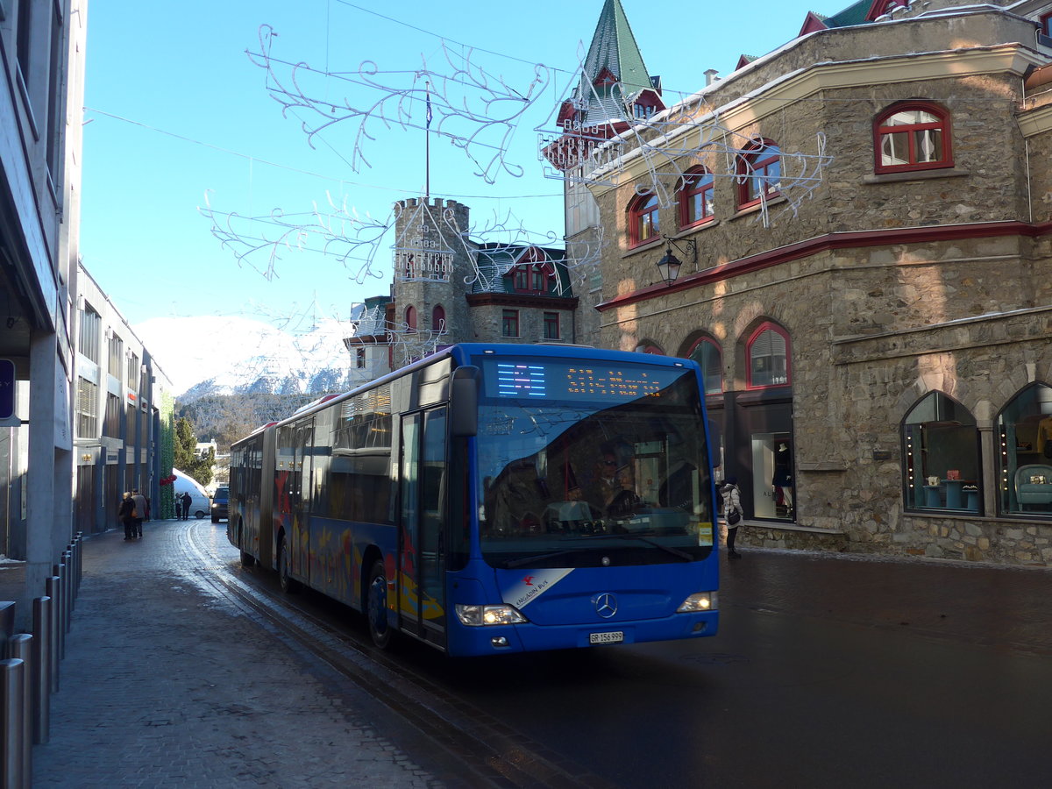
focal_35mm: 29
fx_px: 881
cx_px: 526
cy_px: 394
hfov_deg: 61.7
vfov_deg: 48.2
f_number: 2.8
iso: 80
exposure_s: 1/500
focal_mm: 6
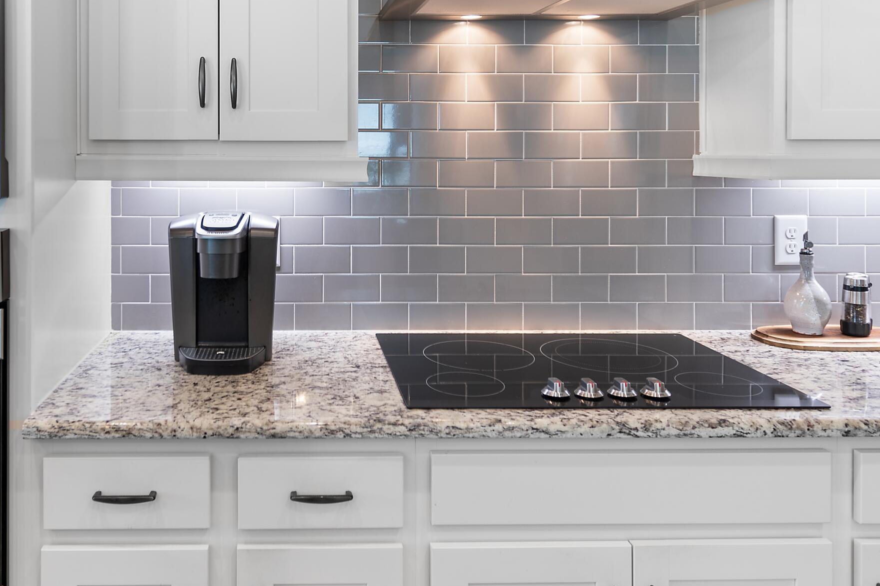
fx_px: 709
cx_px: 302
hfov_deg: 62.3
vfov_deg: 43.5
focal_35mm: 29
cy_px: 144
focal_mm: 11.5
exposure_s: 1/2
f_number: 4.8
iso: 100
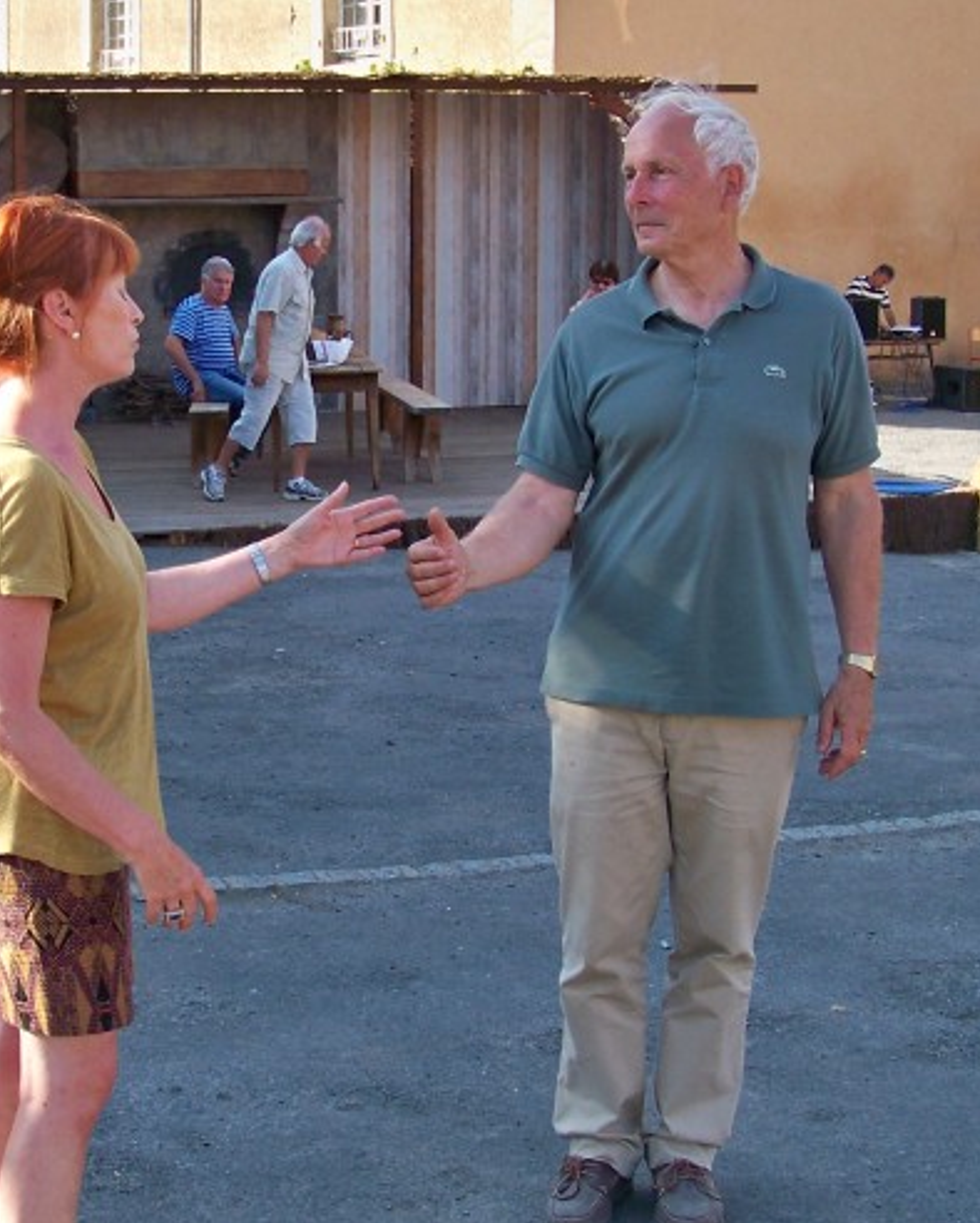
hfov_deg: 22.8
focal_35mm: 67
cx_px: 351
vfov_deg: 28.3
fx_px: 2428
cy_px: 634
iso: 80
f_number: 2.8
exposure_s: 1/250
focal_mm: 5.85
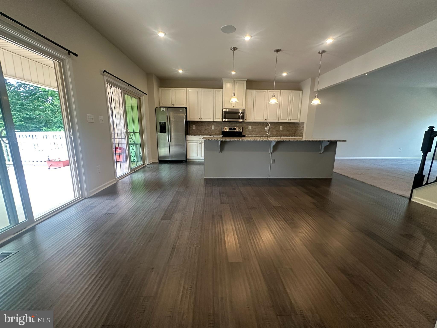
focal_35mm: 14
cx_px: 218
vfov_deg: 85.7
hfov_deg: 102.1
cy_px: 164
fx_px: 177
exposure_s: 1/120
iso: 250
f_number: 2.2
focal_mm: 2.22
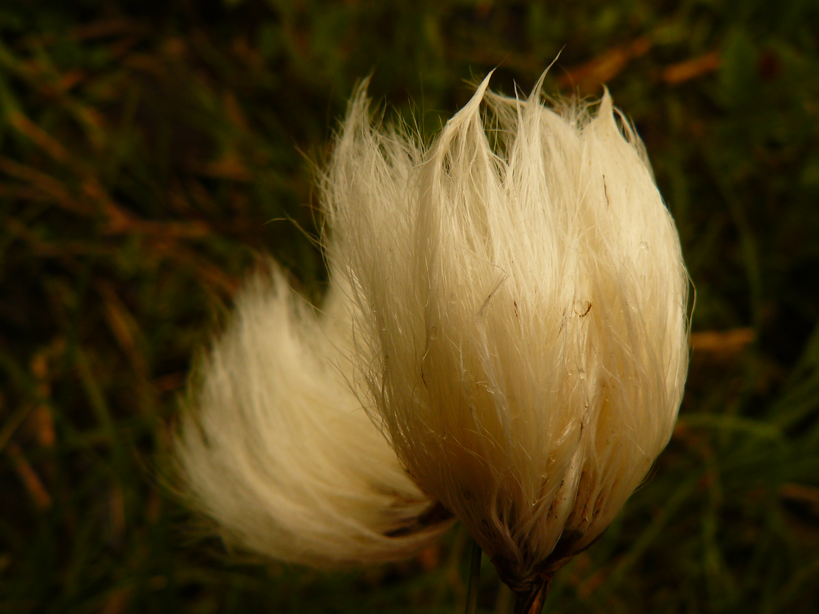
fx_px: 852
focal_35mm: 36
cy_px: 307
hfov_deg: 51.4
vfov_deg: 39.7
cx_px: 410
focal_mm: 6
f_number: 4
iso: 100
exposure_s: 1/125
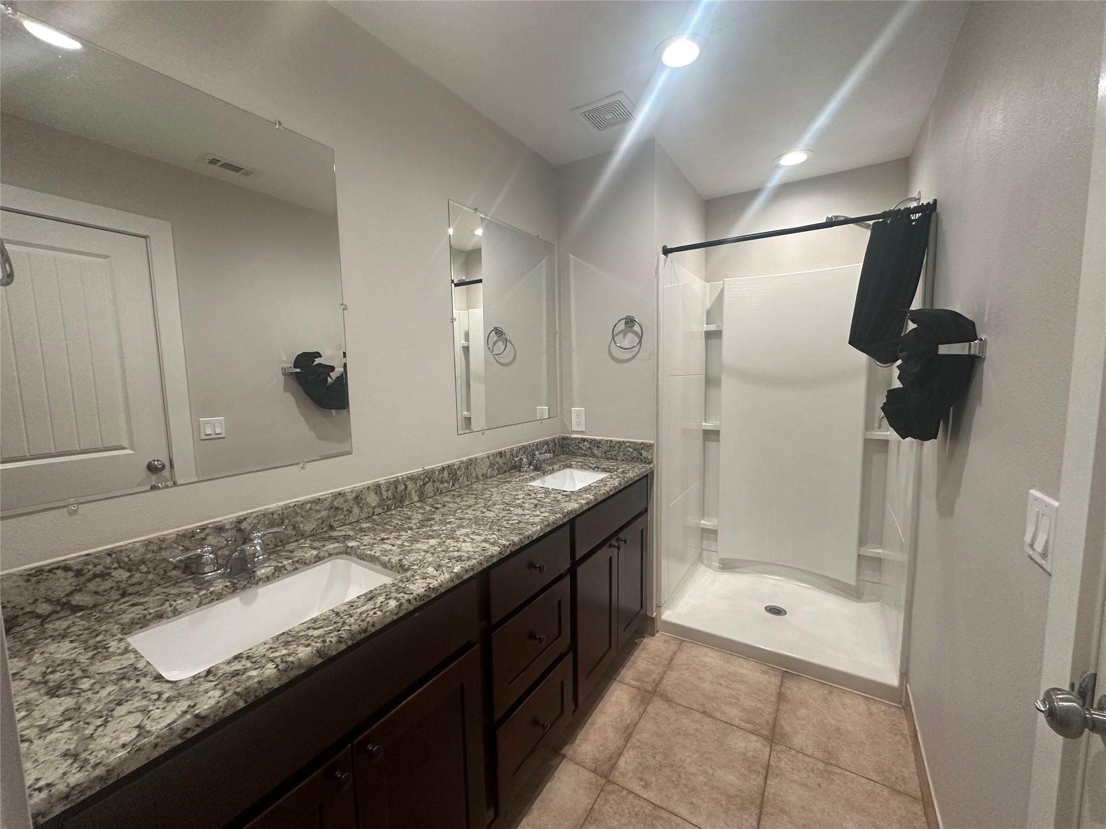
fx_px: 447
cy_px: 414
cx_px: 553
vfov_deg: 85.7
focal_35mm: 14
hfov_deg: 102.1
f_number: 2.2
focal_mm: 2.22
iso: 250
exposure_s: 1/120
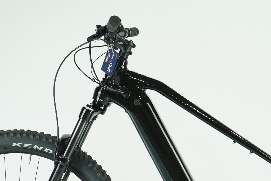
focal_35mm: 123
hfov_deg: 16.6
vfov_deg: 11.1
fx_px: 926
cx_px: 204
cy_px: 174
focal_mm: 54
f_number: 5.6
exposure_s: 1/200
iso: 1600
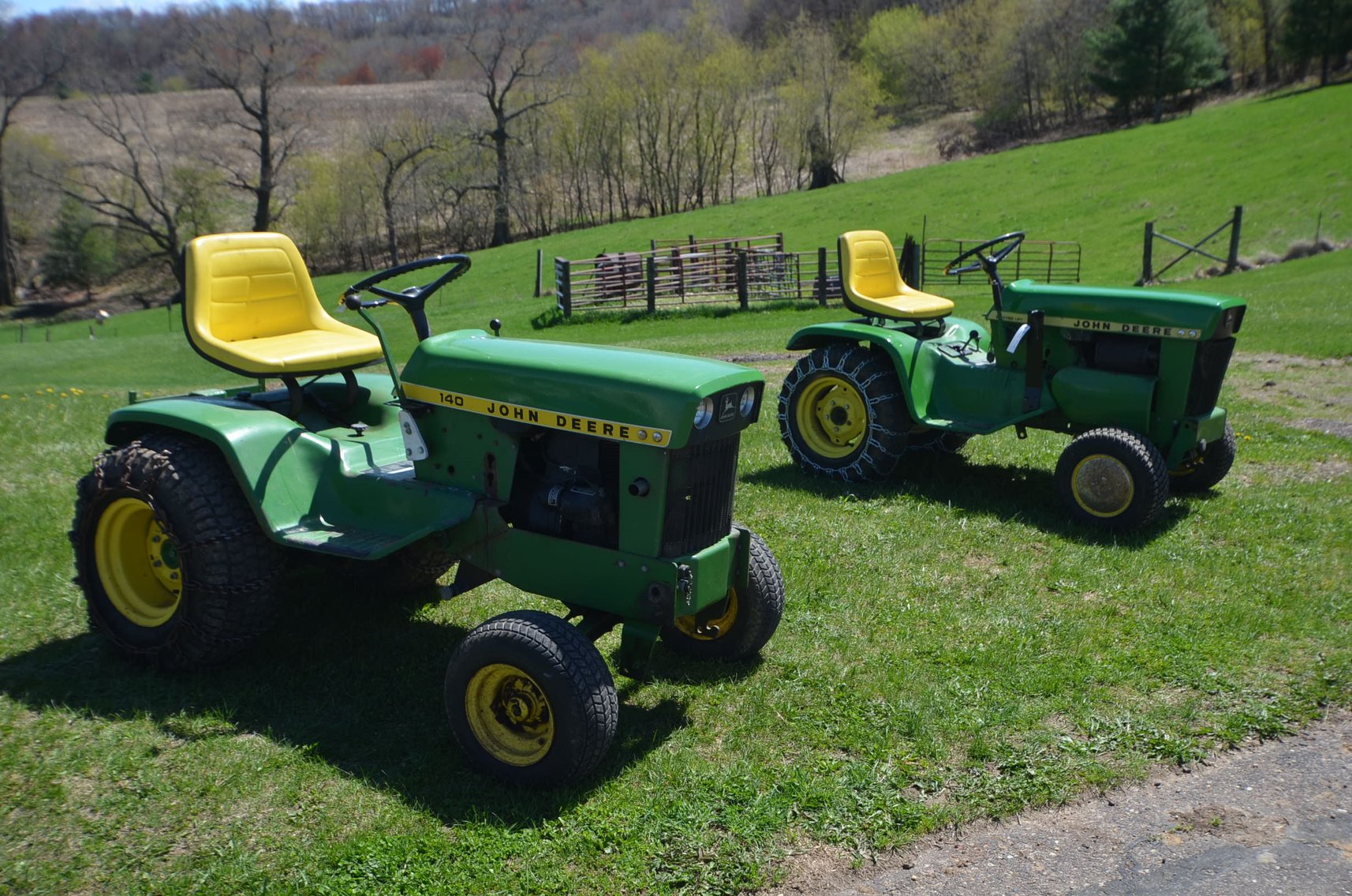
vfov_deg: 36.7
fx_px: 1349
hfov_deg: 53.2
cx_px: 676
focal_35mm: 36
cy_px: 448
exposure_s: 1/250
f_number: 8
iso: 140
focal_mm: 24
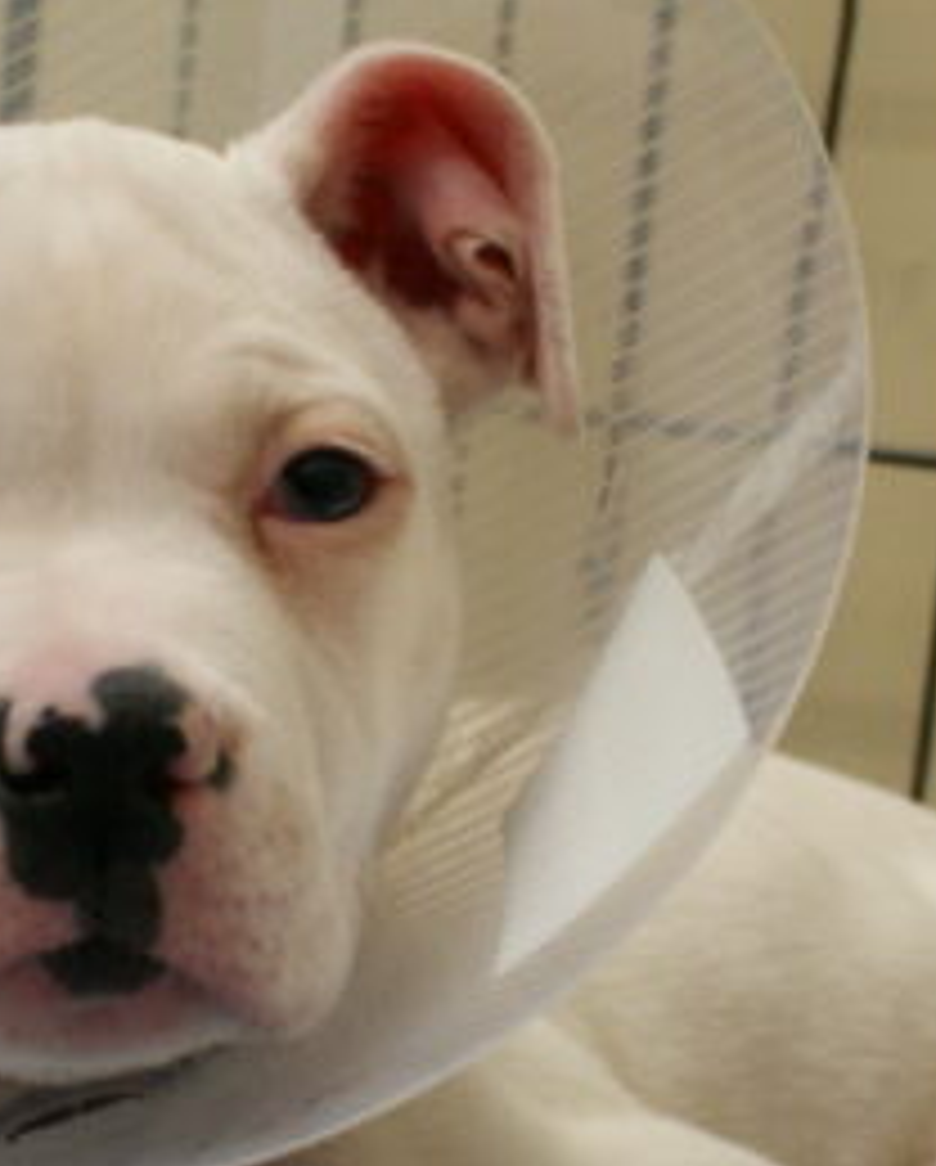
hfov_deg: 13.9
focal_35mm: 111
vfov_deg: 17.2
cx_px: 216
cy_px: 756
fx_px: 3835
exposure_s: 1/30
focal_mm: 20
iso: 400
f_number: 4
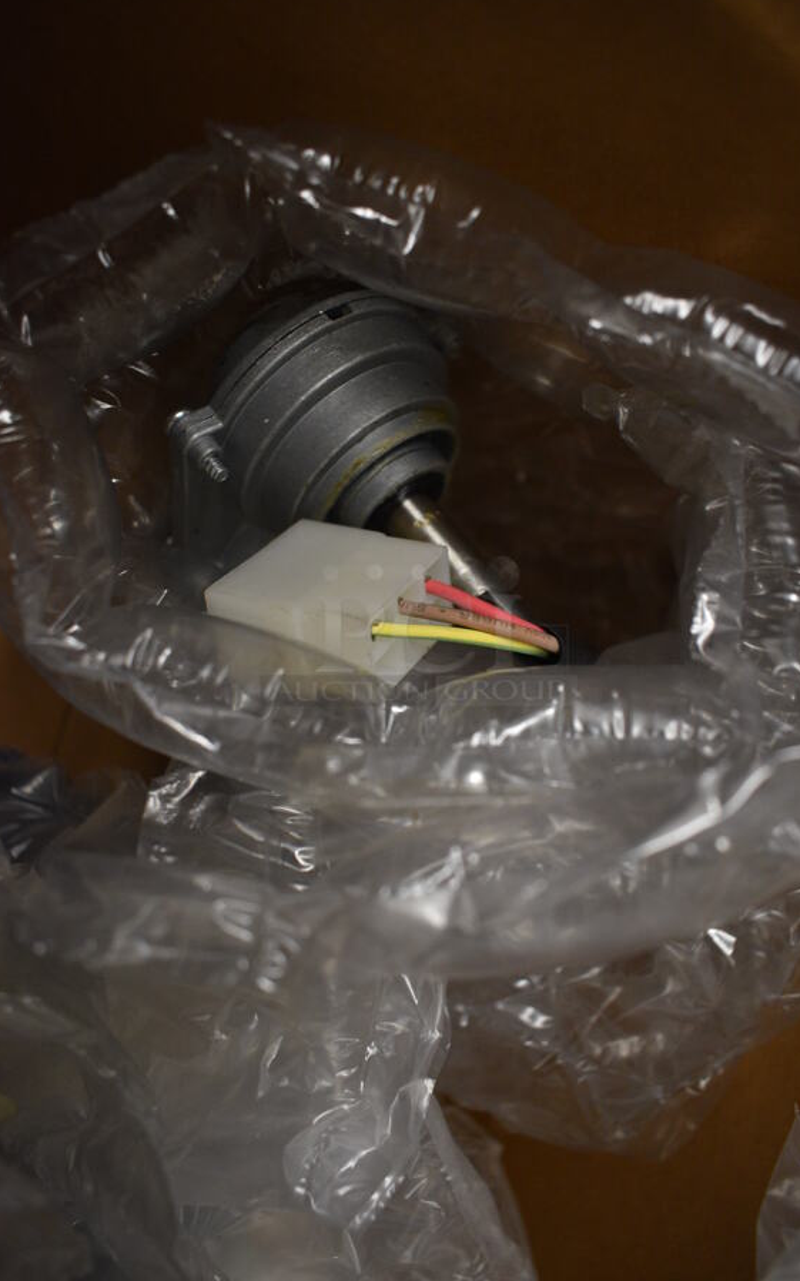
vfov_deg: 66.5
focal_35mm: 28
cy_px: 631
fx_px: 977
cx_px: 419
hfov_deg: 44.5
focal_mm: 18
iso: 900
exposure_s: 1/125
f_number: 3.5
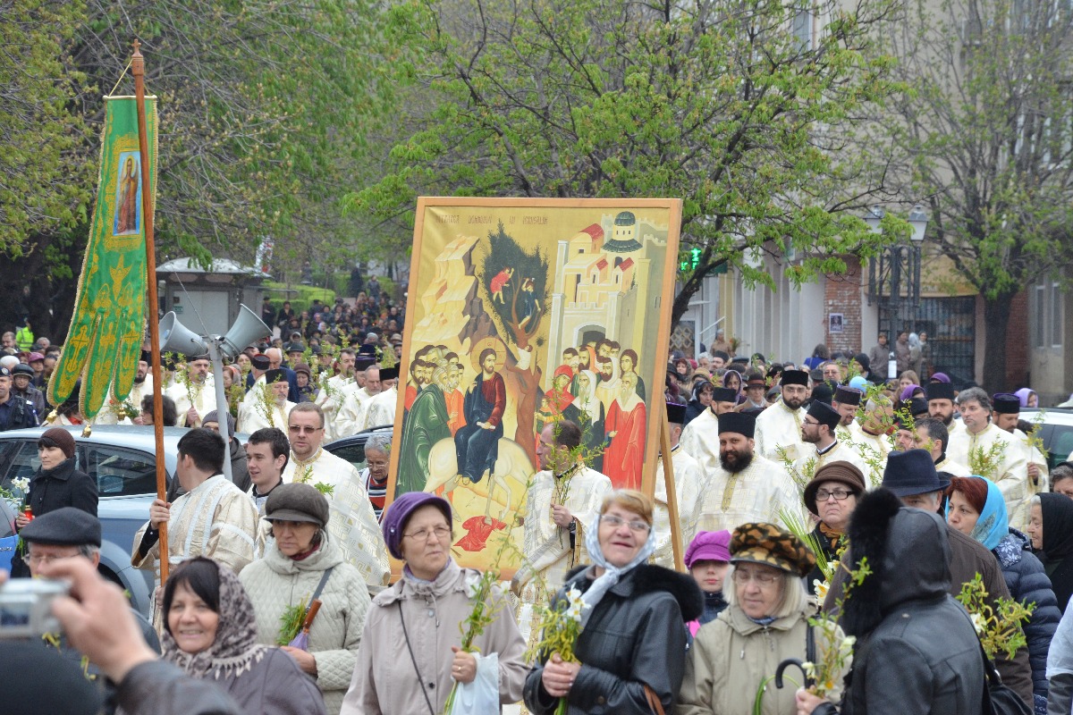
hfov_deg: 13.0
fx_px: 4694
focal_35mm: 158
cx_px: 536
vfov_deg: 8.7
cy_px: 358
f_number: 8
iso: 1000
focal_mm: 105
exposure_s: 1/200
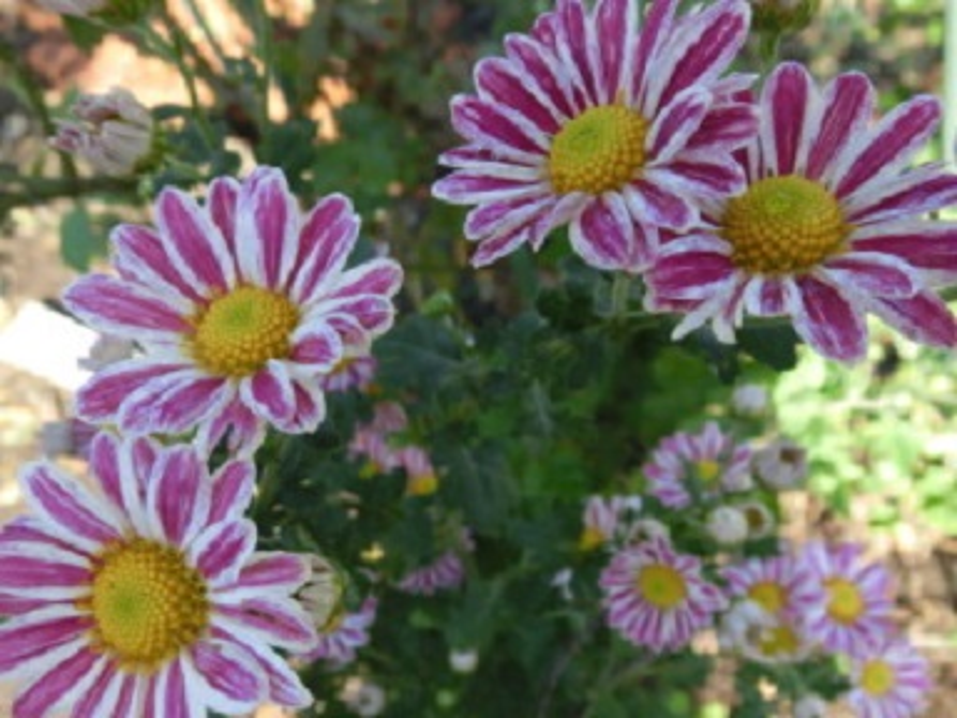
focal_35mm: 25
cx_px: 478
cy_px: 359
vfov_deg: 54.9
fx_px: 691
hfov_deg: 69.4
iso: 80
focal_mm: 4.4
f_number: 3.3
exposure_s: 1/125
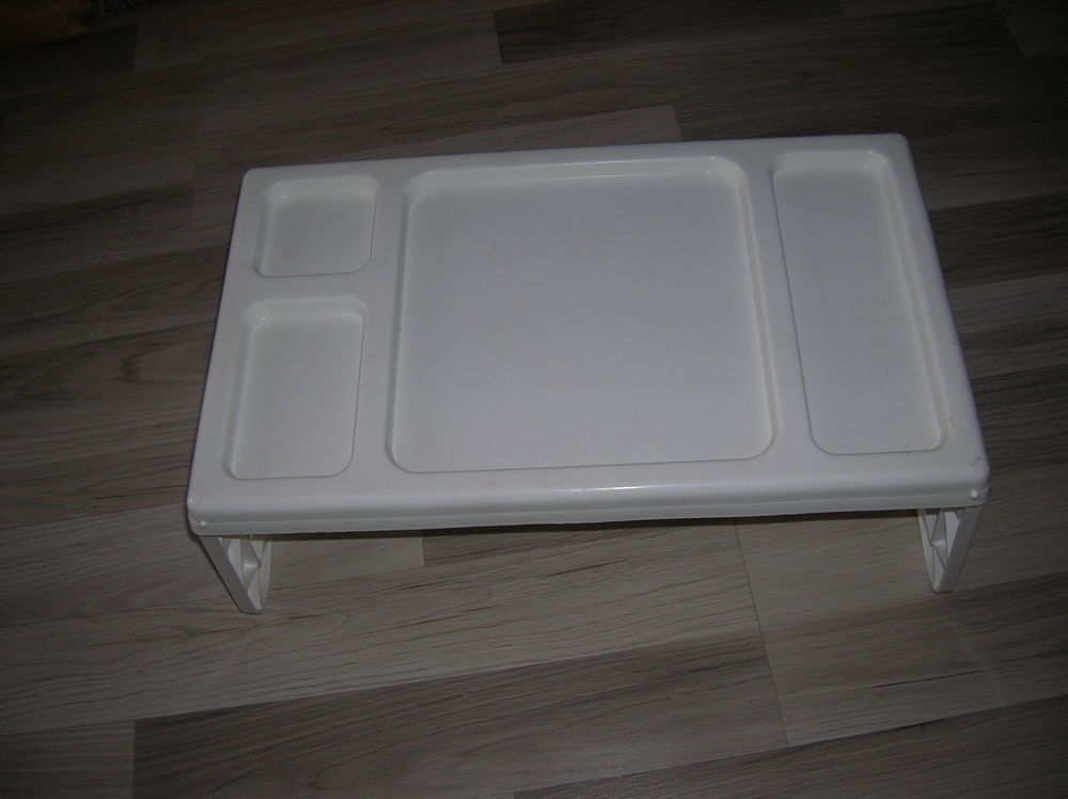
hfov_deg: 54.0
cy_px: 400
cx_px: 534
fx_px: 1048
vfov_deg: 41.7
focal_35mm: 34
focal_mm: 5.7
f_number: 2.9
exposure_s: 1/60.1
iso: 50
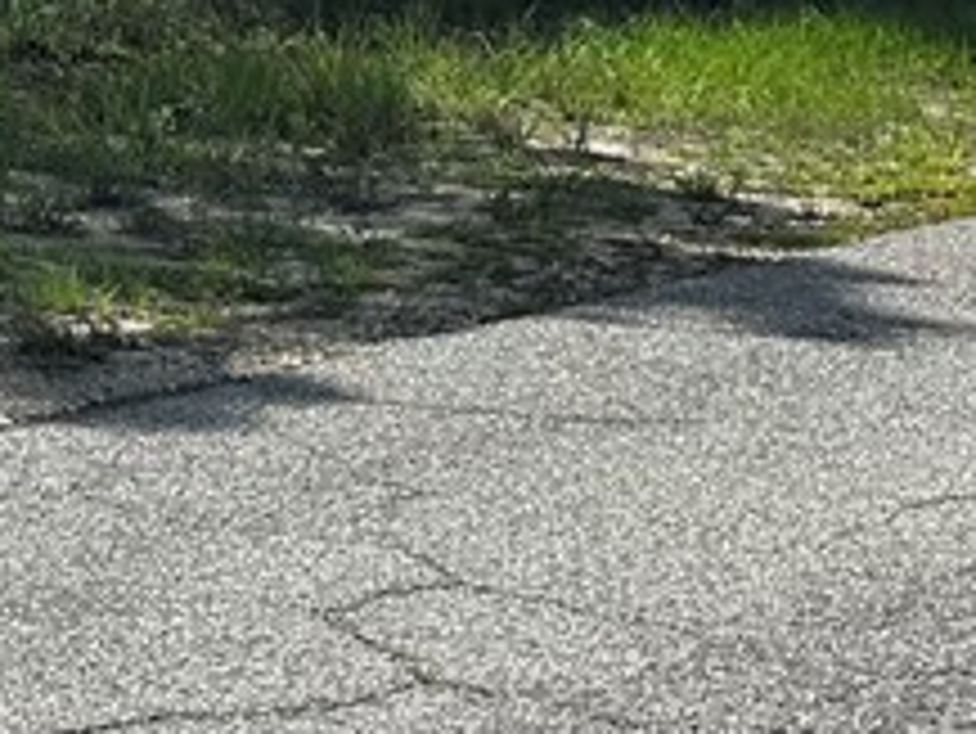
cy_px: -739
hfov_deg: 16.0
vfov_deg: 11.7
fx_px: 3188
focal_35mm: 113
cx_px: -490
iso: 80
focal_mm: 6.86
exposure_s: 1/3597
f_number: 1.78
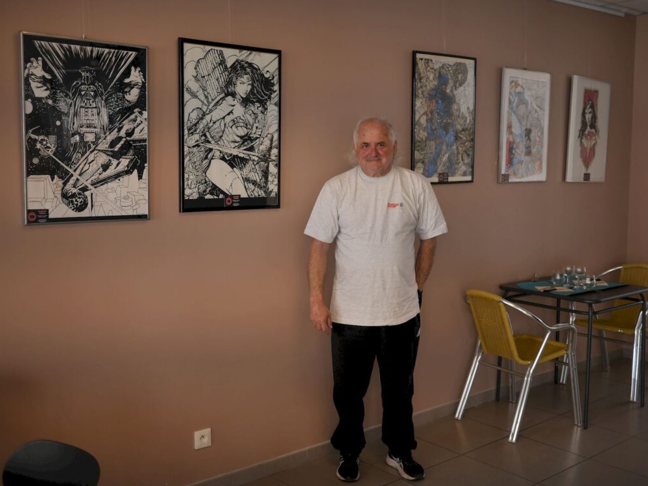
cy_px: 243
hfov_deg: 45.8
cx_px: 324
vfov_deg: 35.2
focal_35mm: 41
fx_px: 768
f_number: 1.7
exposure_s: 1/500
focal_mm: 20
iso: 200
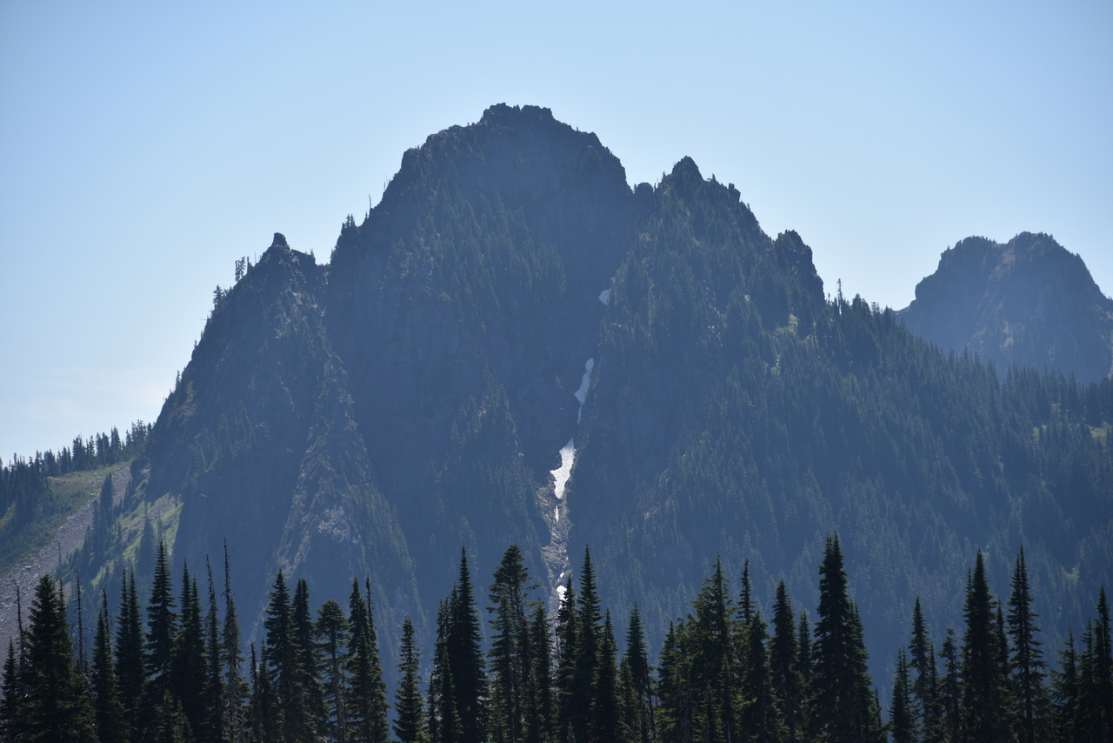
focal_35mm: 190
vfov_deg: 7.2
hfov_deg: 10.8
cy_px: 372
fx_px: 5875
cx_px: 556
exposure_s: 1/400
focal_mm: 190
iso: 100
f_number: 7.1
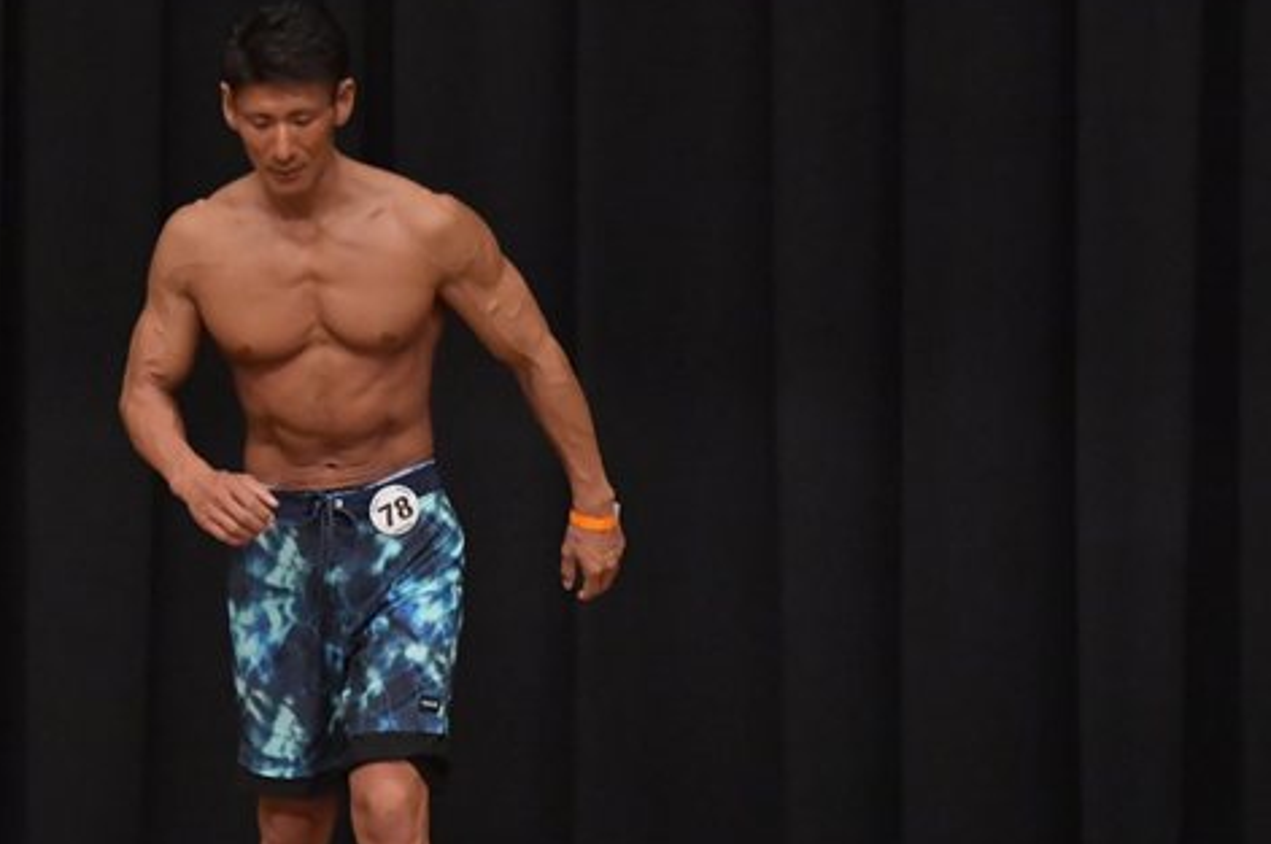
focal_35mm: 420
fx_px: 14813
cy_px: 574
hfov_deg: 4.9
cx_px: 398
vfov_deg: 3.3
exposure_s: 1/400
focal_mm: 170
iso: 6400
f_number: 5.6
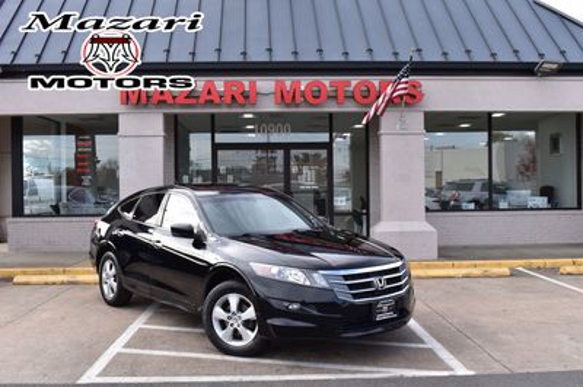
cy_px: 194
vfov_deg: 35.4
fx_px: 607
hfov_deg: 51.3
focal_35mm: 38
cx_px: 292
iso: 400
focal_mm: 25
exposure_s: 1/250
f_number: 10
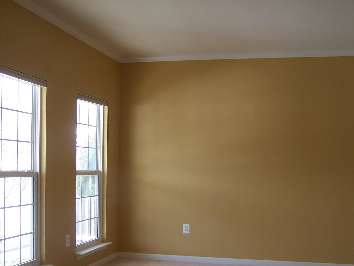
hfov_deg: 39.7
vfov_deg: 30.1
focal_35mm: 48
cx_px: 175
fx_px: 491
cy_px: 166
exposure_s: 1/60
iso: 80
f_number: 2.8
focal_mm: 6.3
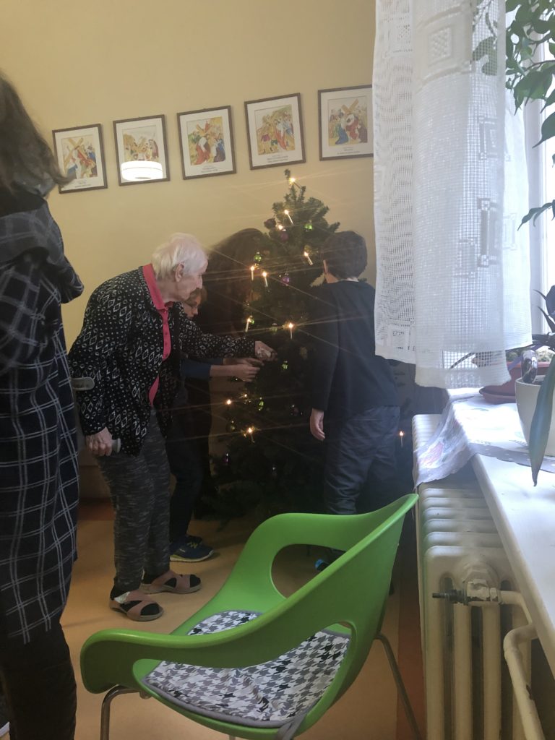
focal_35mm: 28
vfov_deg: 63.4
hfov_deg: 49.7
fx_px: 599
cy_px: 370
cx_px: 278
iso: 100
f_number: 1.8
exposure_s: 1/11
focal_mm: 3.99
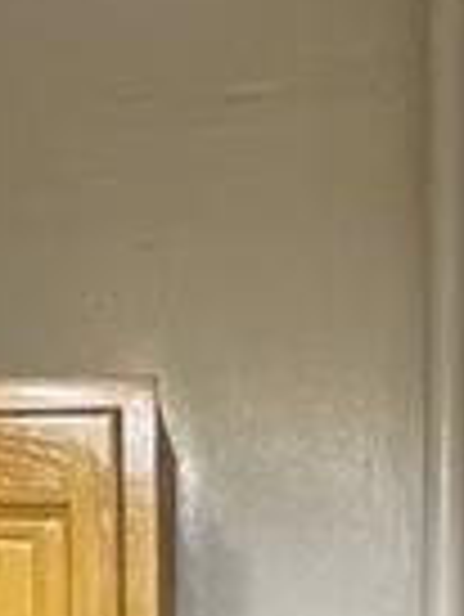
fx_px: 3605
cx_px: 189
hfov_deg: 7.4
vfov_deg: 8.7
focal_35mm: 202
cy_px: 1576
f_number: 1.8
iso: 100
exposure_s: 1/60
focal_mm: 4.25
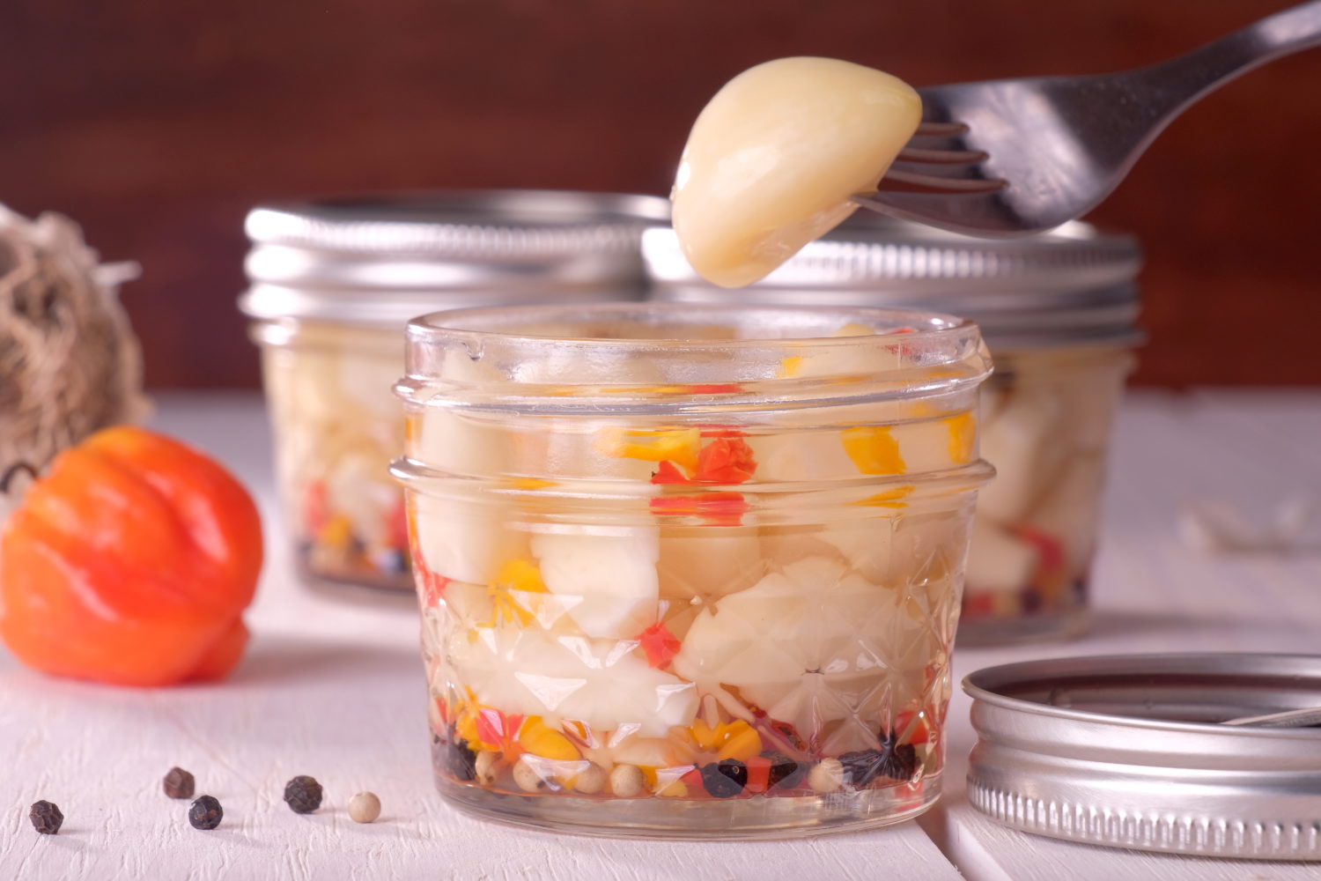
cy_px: 440
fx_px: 5724
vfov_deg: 8.8
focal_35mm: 156
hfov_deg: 13.2
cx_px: 660
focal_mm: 104.2
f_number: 14
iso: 250
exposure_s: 1/250
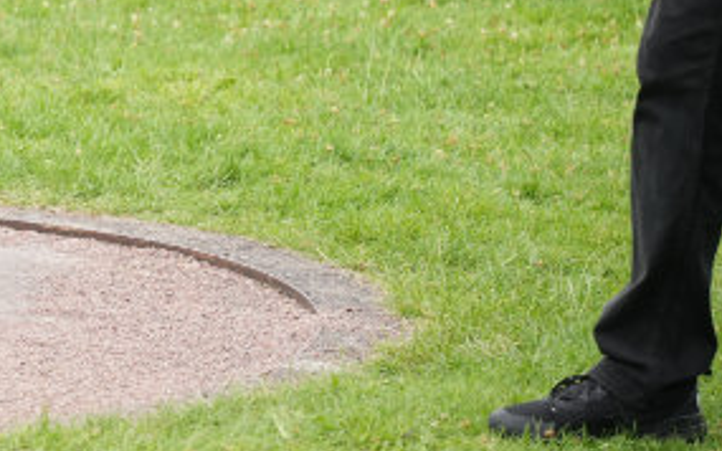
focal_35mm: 256
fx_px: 5036
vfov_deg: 5.1
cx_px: -514
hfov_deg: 8.0
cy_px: -326
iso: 250
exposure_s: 1/800
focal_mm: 70
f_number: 2.8
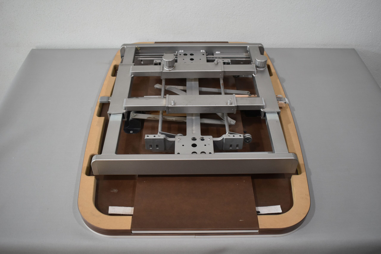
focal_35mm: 33
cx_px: 190
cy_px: 127
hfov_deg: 57.2
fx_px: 349
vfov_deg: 40.0
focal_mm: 22
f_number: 3.8
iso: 500
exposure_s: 1/250
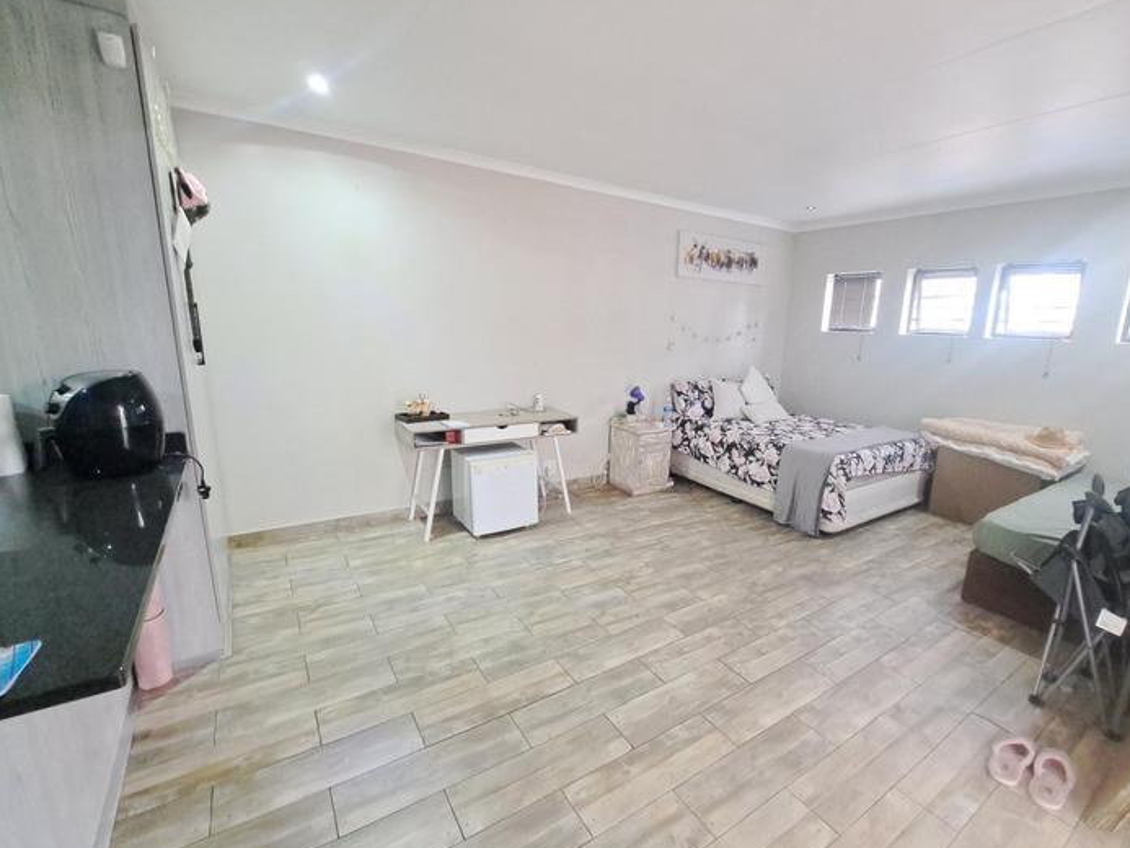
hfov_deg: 97.8
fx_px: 490
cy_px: 447
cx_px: 625
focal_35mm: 15
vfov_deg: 81.7
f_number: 2.2
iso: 400
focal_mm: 1.74
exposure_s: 1/25
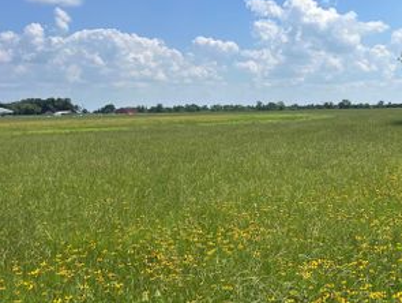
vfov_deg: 32.9
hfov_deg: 41.2
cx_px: 318
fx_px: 512
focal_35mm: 44
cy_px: 125
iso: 50
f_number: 1.6
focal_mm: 5.1
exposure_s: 1/4651
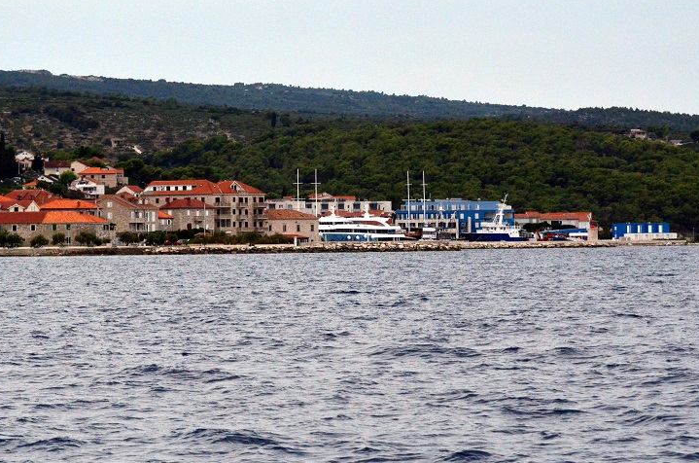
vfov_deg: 9.4
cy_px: 209
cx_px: 333
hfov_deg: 14.1
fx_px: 2829
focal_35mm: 146
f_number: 4.5
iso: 1800
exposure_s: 1/8000
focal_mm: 70
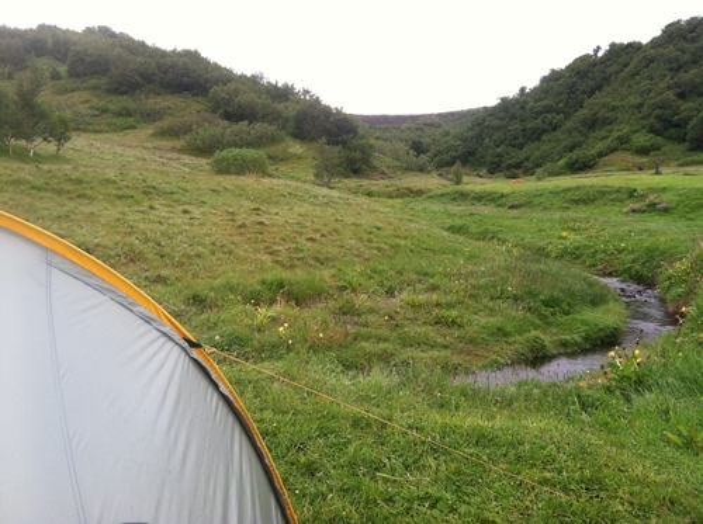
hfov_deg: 52.7
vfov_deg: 40.6
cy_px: 262
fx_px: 709
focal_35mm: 35
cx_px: 352
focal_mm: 3.85
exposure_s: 1/280
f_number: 2.8
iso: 80
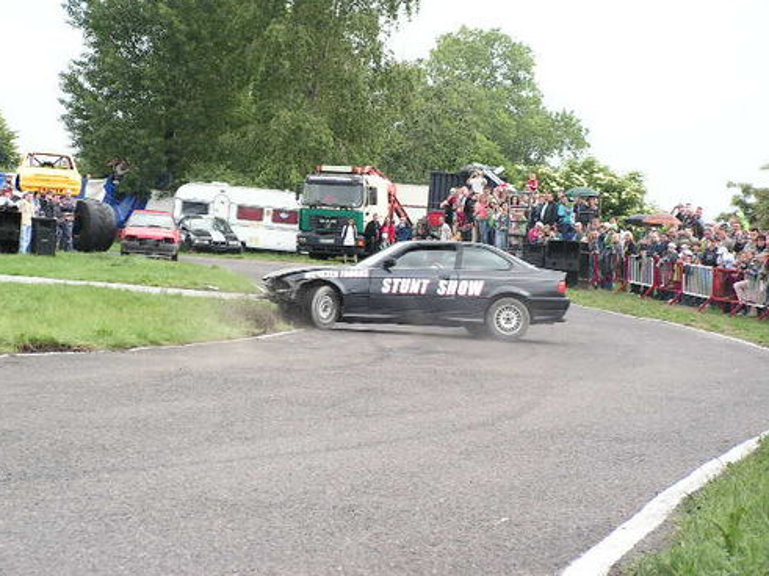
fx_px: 2554
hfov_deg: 17.1
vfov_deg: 12.9
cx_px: 385
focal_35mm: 115
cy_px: 286
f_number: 3.4
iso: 125
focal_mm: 18.9
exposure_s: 1/100
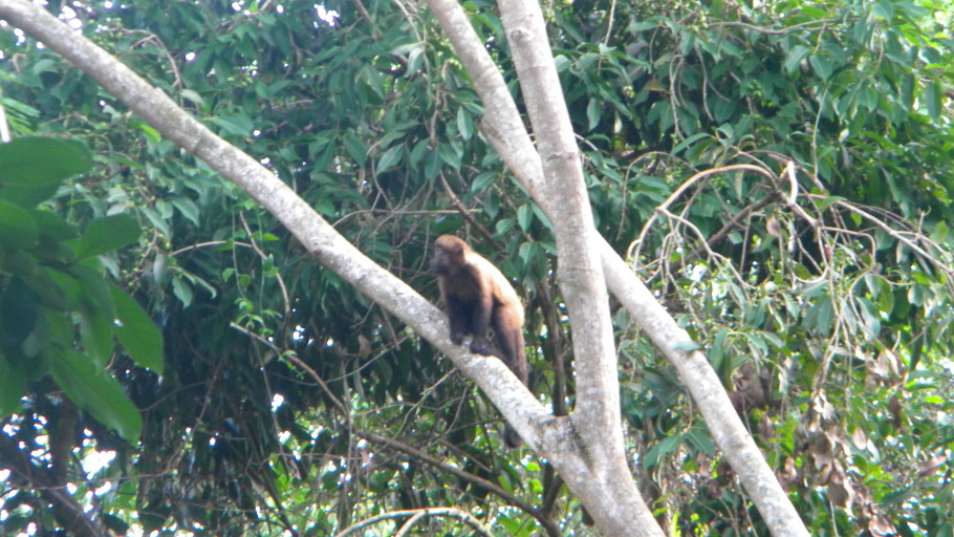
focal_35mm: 341
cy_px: 287
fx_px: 8627
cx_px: 461
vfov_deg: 3.6
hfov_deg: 6.3
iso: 220
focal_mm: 50.4
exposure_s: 1/8
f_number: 5.4
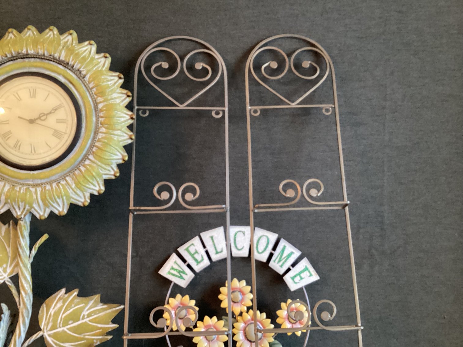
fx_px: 415
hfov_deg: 58.3
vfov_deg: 45.4
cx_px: 232
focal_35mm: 31
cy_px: 174
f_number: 2.4
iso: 640
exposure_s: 1/25
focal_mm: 3.3
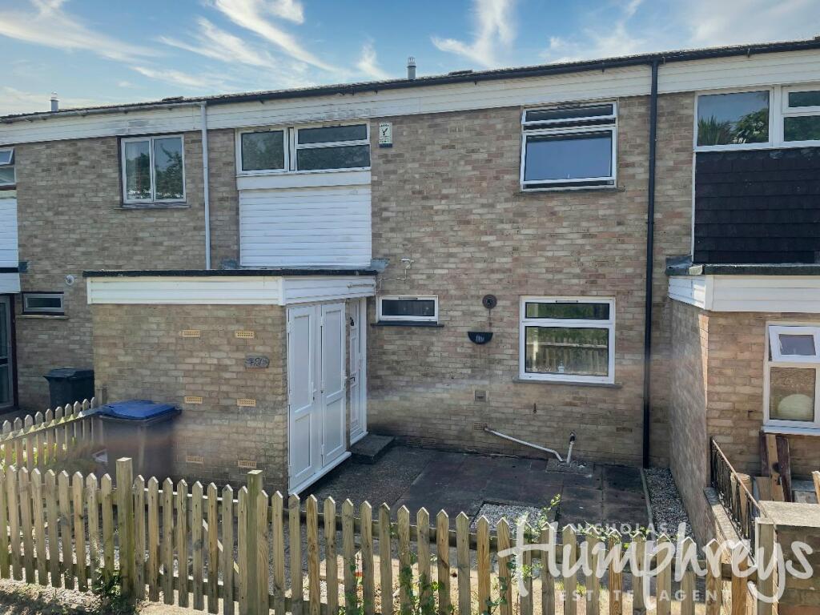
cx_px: 410
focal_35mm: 26
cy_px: 308
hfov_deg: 67.3
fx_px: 616
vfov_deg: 53.1
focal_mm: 4.2
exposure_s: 1/1289
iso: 32
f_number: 1.6
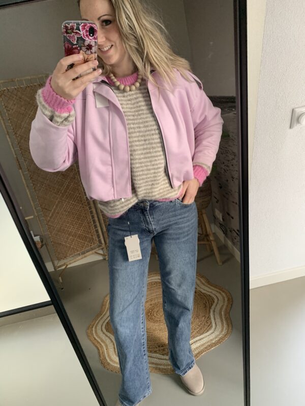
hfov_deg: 53.1
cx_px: 152
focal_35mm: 26
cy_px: 203
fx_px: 305
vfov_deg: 67.3
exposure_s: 1/60
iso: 320
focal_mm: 4.25
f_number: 1.8
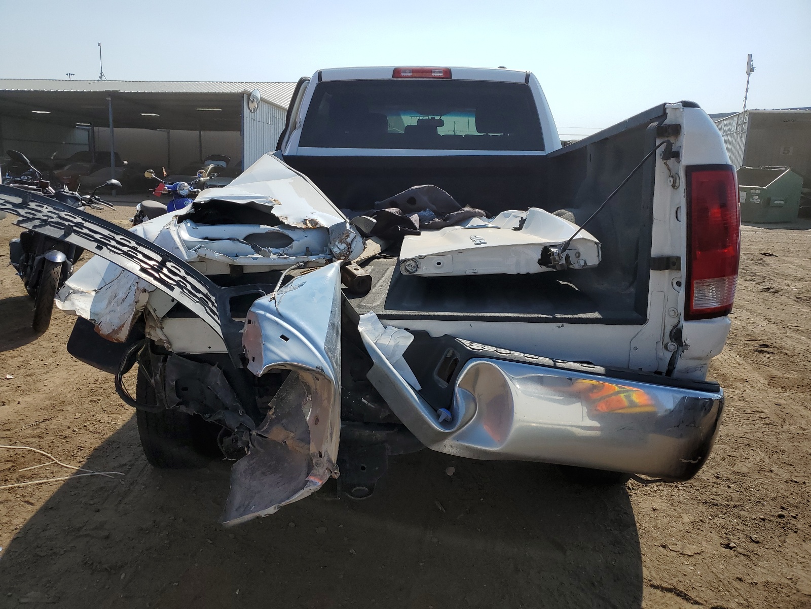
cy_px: 304
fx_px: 609
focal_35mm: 26
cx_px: 406
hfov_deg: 67.3
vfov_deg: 53.1
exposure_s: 1/5000
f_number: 1.5
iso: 50
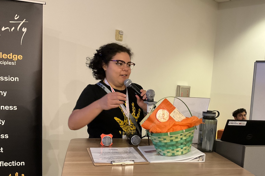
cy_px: 125
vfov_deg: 33.7
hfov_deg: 49.3
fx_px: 287
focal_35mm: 39
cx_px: 159
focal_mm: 3
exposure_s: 1/40
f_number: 1.8
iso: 200
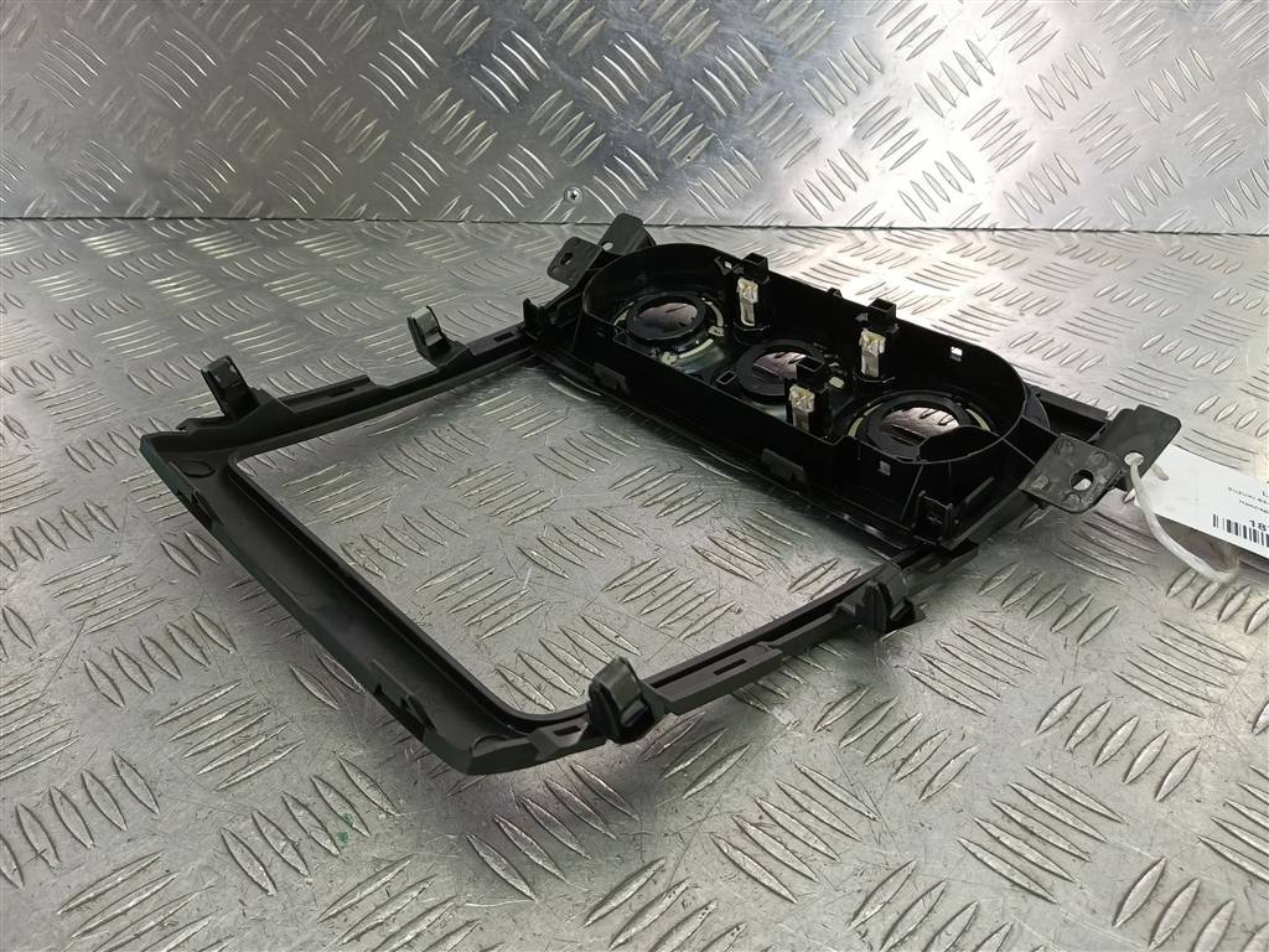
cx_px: 634
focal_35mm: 27
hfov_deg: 65.3
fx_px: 990
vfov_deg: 51.4
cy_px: 476
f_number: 1.6
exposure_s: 1/50
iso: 81
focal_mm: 4.11
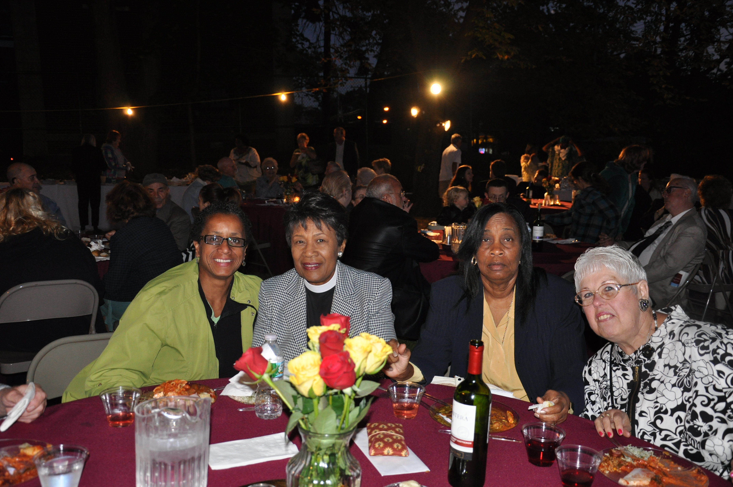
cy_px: 244
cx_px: 366
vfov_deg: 36.8
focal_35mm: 36
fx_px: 732
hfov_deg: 53.2
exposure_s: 1/60
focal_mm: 24
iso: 800
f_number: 3.8
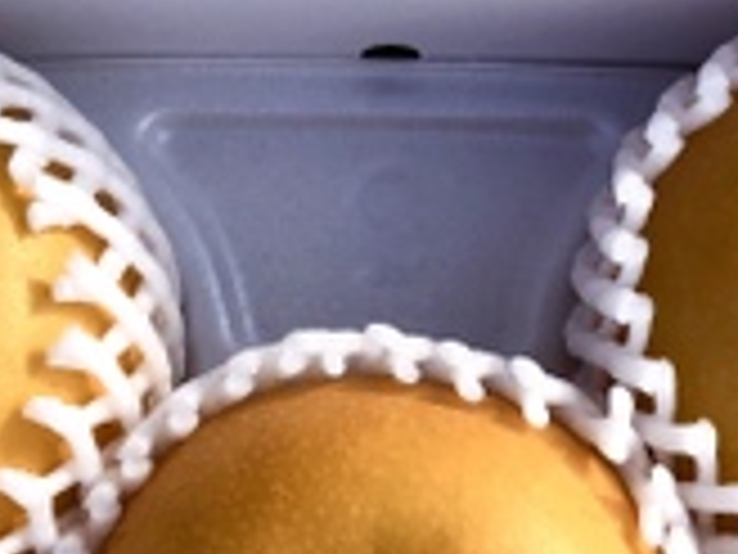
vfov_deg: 17.2
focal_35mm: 82
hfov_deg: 23.8
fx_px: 1748
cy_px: 667
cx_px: 369
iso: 20
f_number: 1.8
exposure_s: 1/714
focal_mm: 3.99
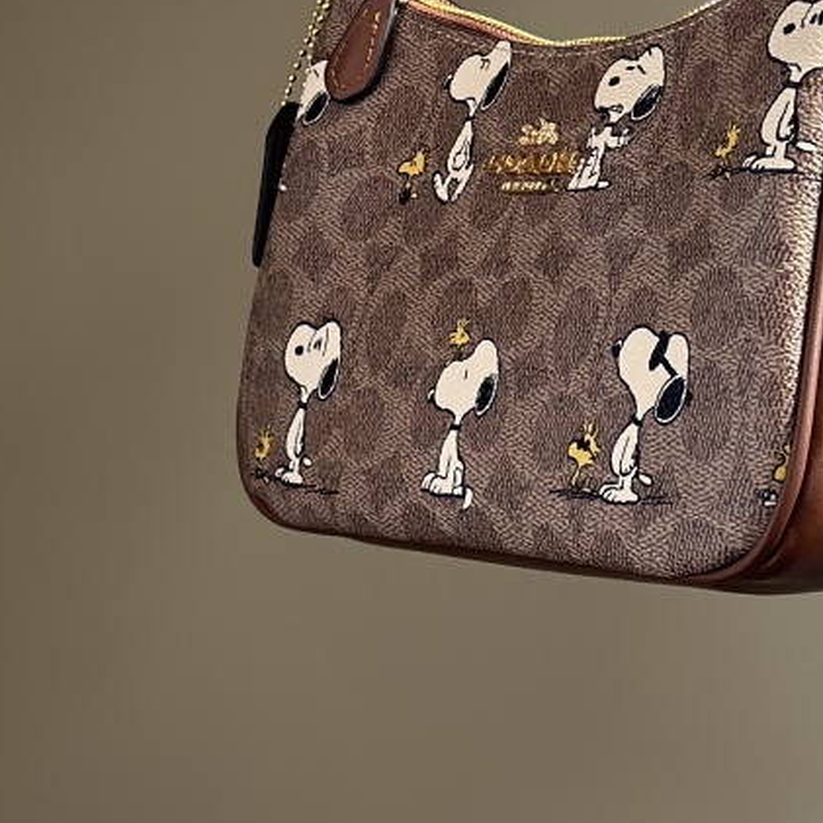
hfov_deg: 12.0
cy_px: -119
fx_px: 3900
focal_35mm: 145
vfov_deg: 11.8
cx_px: 622
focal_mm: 6.86
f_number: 1.78
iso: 80
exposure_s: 1/227
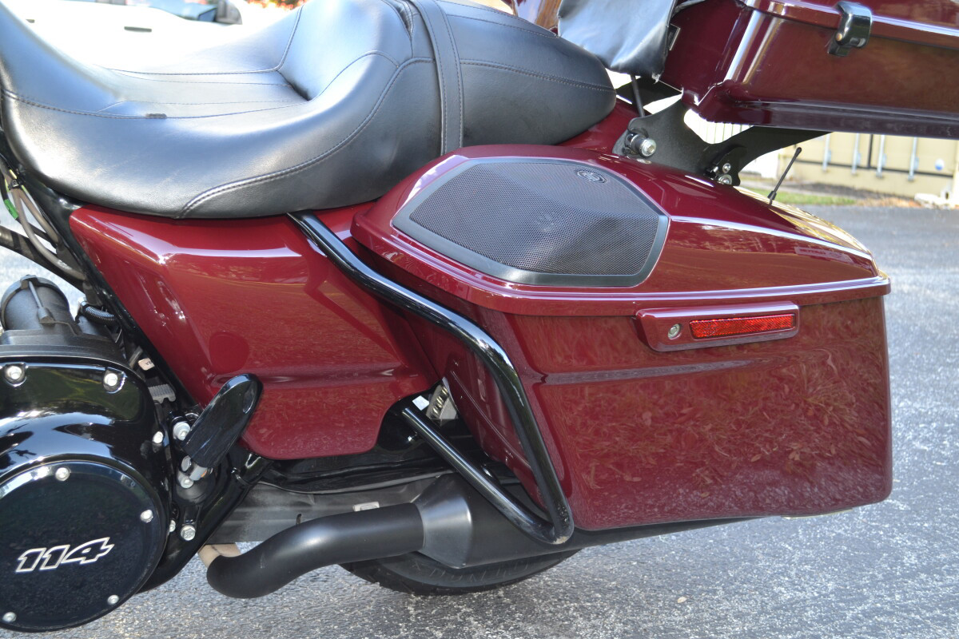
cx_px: 480
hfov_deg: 41.1
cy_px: 320
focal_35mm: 48
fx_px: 1279
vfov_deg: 28.1
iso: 400
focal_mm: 32
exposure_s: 1/100
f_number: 4.8
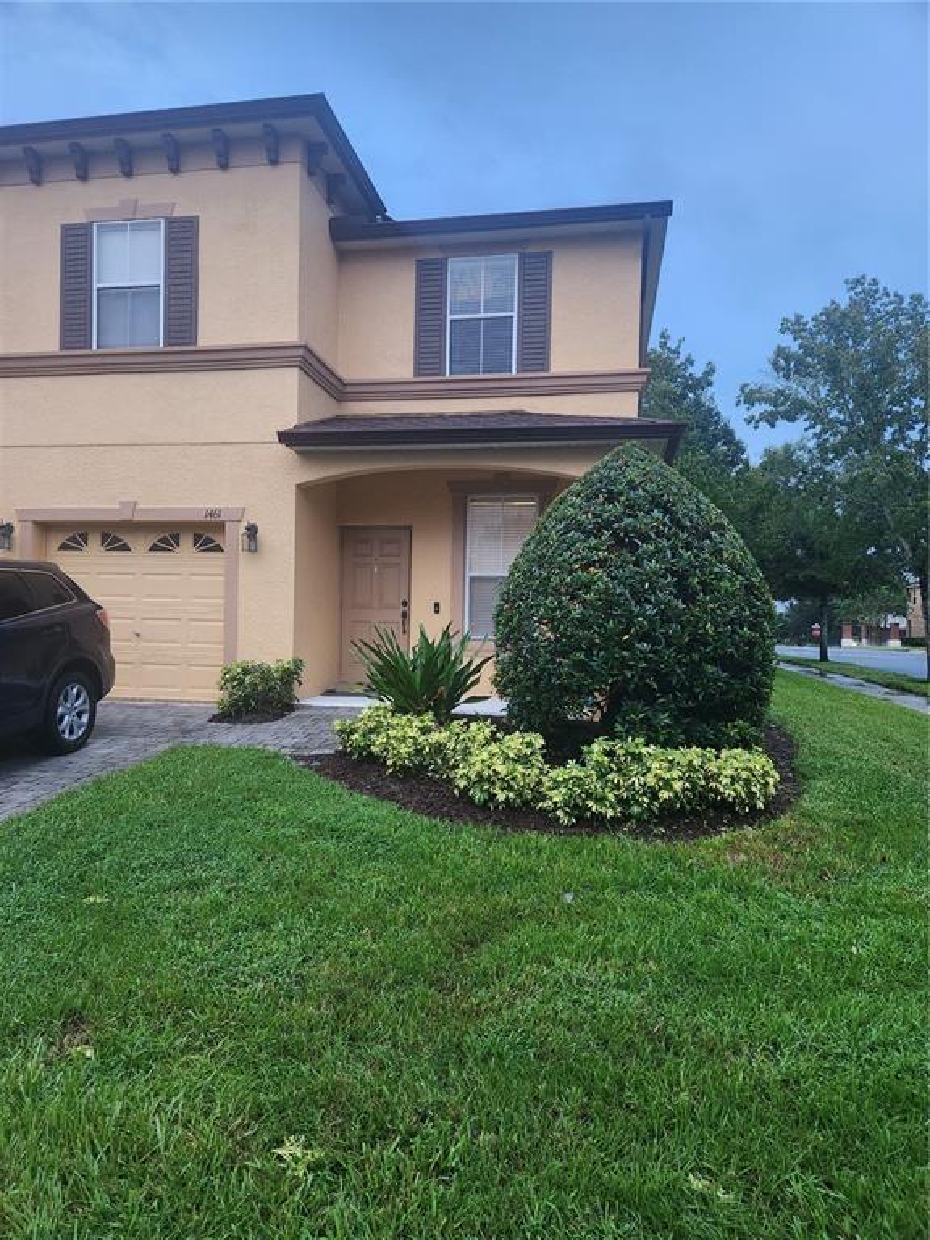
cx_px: 465
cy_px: 620
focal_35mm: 23
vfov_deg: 73.9
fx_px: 824
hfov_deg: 58.9
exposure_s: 1/120
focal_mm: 5.4
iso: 400
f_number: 1.8
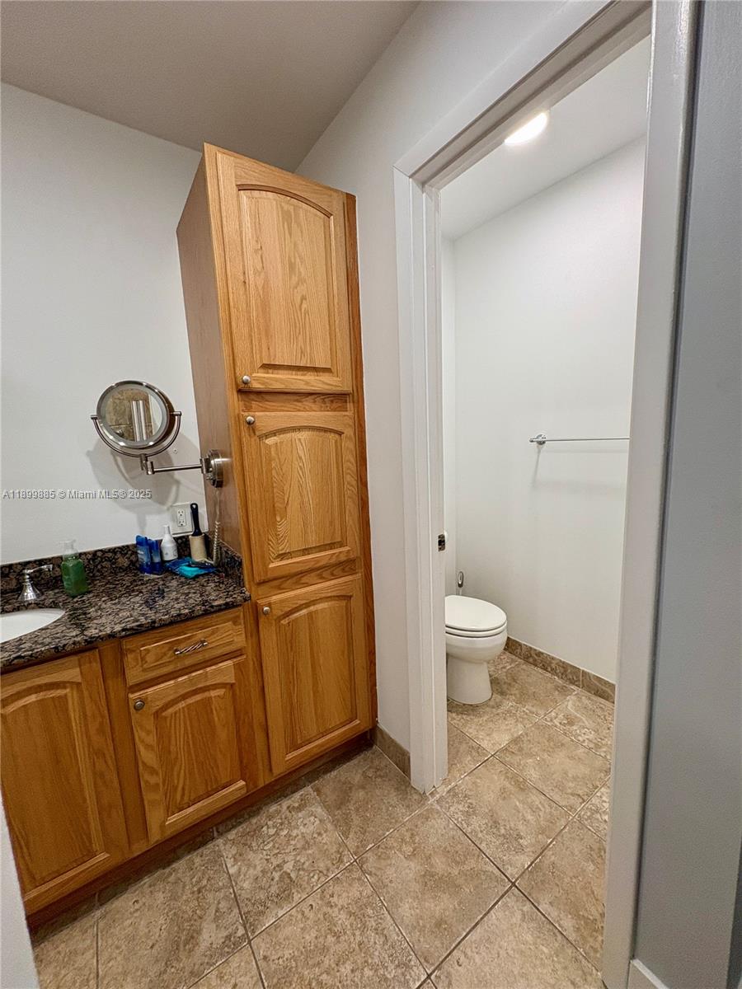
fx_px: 400
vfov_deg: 102.1
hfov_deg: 85.7
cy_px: 494
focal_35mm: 14
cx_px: 371
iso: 200
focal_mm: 2.22
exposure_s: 1/120
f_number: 2.2
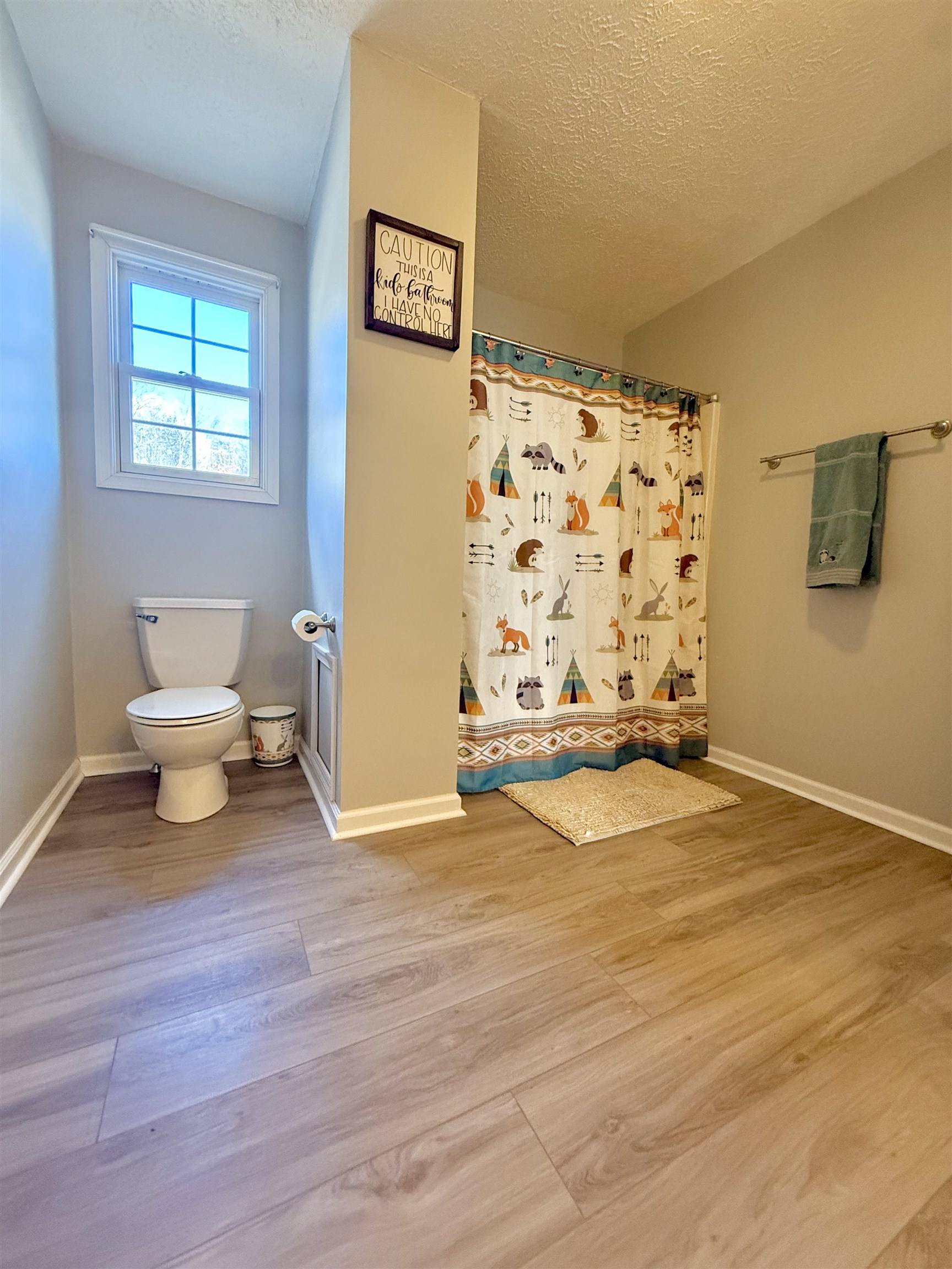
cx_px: 476
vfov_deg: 102.1
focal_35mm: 14
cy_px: 634
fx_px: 513
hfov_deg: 85.7
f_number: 2.2
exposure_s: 1/60
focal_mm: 2.22
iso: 500
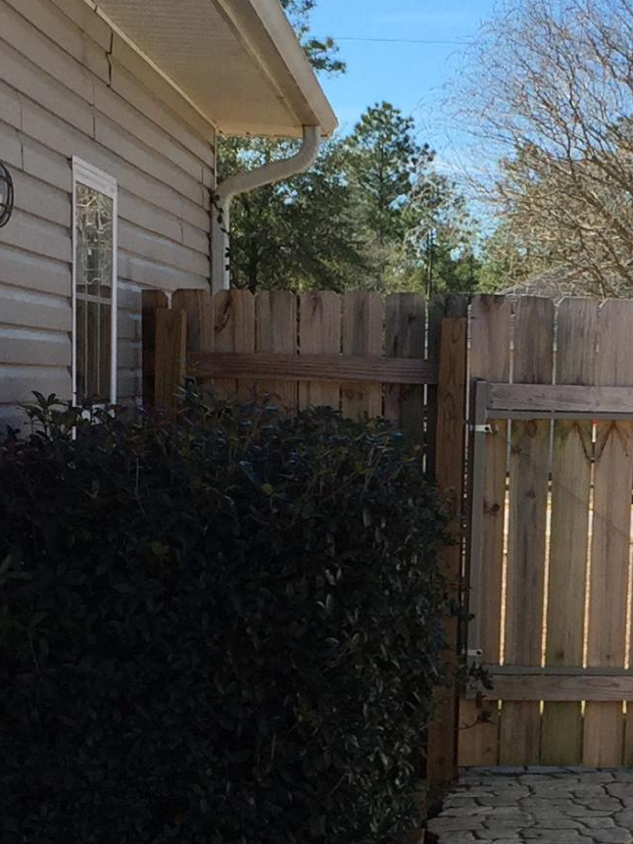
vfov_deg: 19.3
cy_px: 640
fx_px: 2462
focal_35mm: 101
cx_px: 705
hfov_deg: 14.3
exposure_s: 1/1276
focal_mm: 4.15
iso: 32
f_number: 2.2
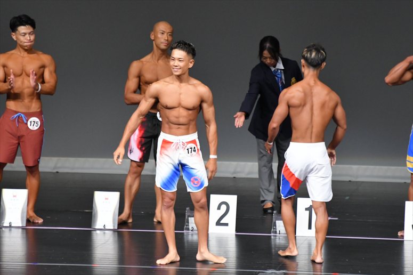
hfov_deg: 6.0
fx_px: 3956
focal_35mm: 345
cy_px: 138
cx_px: 206
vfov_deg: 4.0
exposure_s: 1/400
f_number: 5.6
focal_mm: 230
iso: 5000
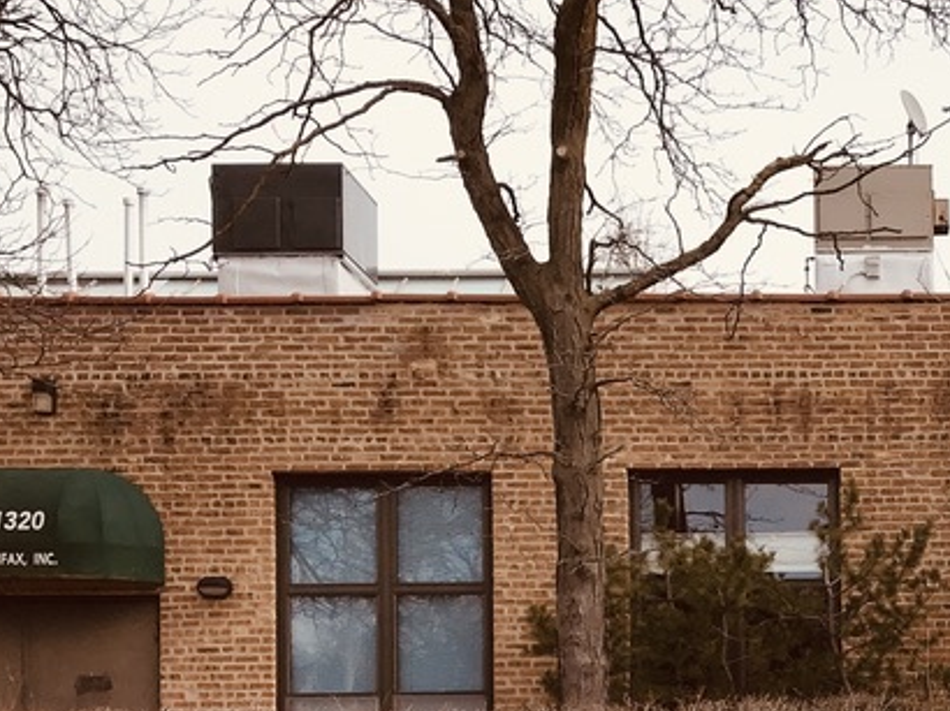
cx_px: 929
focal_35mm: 70
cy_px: 706
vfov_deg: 20.3
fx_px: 1920
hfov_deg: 26.4
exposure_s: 1/2083
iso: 20
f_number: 1.8
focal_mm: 3.99
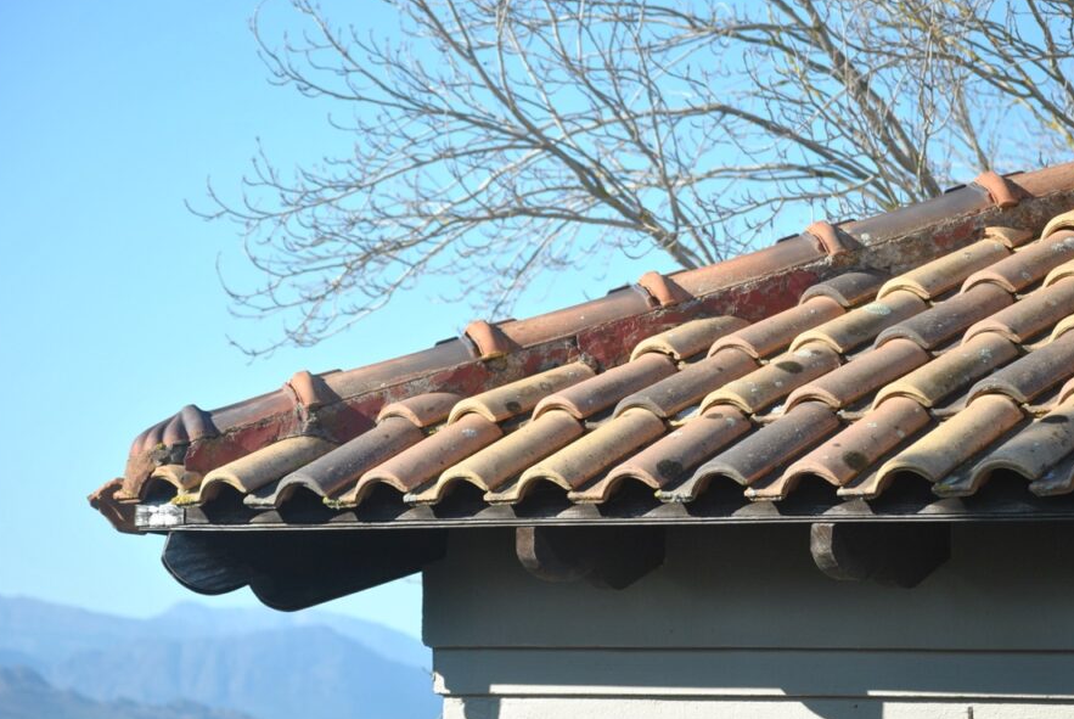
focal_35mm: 174
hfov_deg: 11.8
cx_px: 566
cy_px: 381
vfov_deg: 7.9
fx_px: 5197
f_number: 5.6
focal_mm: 100
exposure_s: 1/500
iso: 180
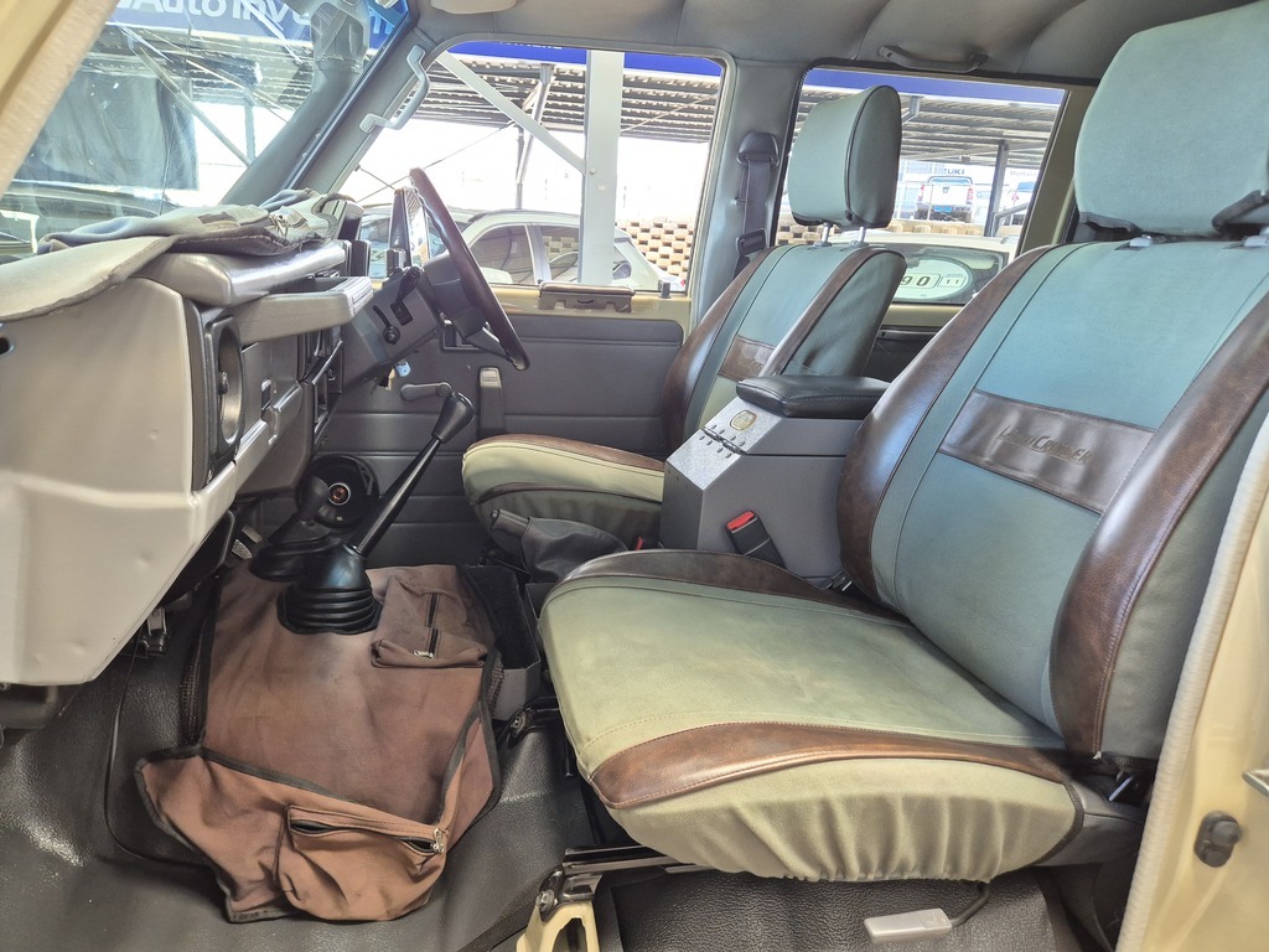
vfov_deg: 58.9
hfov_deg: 73.9
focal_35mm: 23
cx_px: 634
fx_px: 843
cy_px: 476
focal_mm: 5.4
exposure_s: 1/100
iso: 250
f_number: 1.8
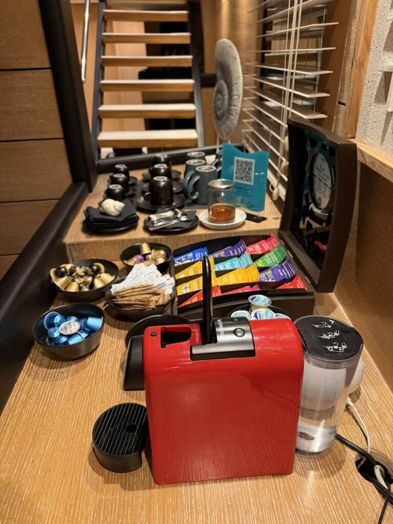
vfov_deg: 71.6
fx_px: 363
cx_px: 196
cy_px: 262
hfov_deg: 56.8
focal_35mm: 24
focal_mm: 6.76
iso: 320
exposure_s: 1/60
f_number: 1.78
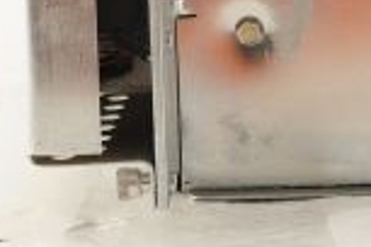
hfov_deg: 10.5
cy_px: -229
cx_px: 303
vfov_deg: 6.8
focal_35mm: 196
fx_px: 2020
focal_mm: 50
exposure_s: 1/125
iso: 1600
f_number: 11
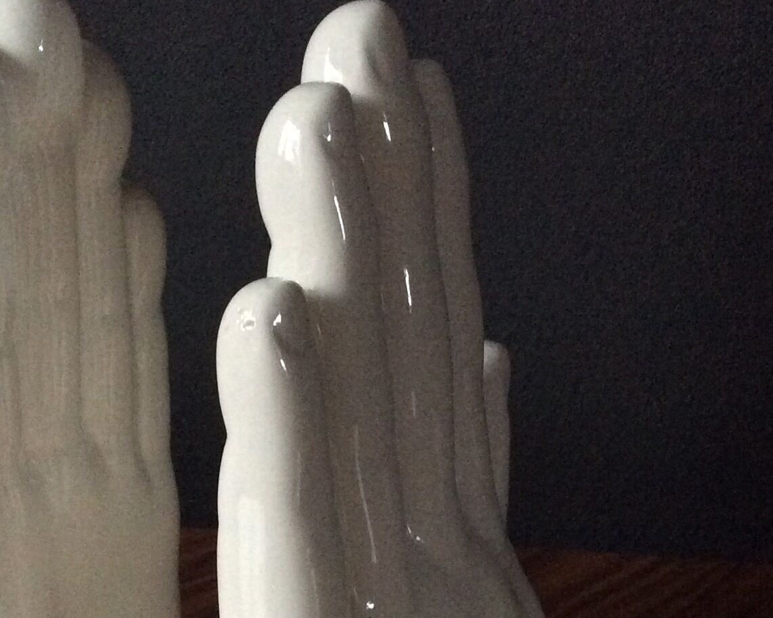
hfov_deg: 26.7
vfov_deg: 21.3
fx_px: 1624
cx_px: 303
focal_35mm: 71
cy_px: 508
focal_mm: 3.3
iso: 320
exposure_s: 1/17
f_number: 2.4
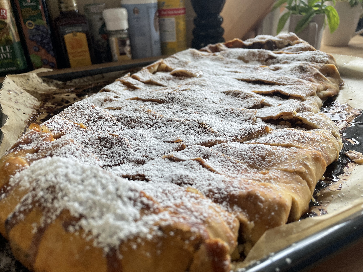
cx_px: 182
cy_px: 136
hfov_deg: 67.3
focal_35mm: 26
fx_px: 273
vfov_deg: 53.1
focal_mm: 4.2
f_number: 1.6
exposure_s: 1/121
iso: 80
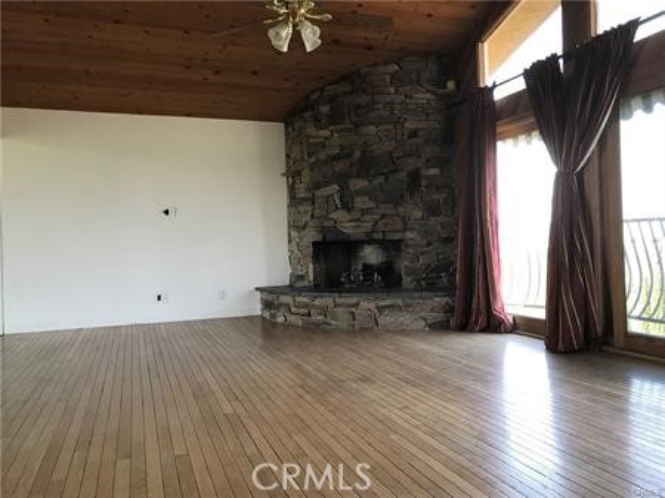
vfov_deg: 49.7
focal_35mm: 28
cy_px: 249
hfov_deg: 63.5
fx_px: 538
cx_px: 332
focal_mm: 3.99
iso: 32
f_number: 1.8
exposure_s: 1/30
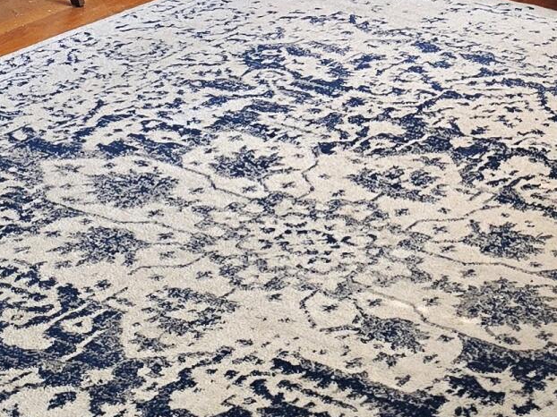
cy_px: -188
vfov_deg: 12.7
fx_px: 1785
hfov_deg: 17.4
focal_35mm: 111
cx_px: 541
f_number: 1.7
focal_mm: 6.3
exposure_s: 1/120
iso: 64
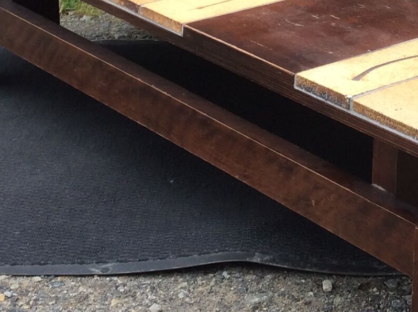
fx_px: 1254
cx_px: 387
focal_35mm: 104
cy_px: 13
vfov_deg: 14.0
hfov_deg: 18.6
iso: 32
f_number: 2.4
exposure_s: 1/235
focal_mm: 3.3
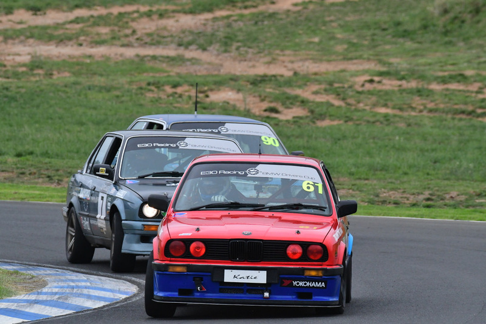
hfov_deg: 3.4
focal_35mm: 615
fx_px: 8305
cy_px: 162
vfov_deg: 2.2
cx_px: 243
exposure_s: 1/640
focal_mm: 410
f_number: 9
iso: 2000
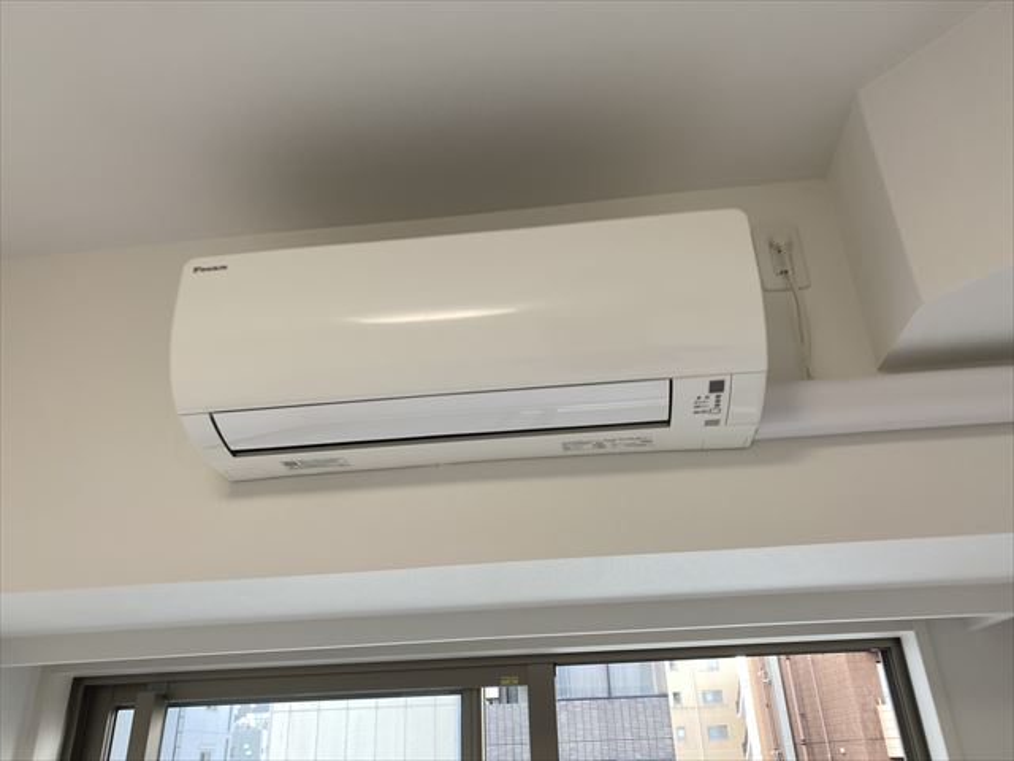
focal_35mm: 26
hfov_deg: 67.3
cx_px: 507
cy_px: 380
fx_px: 762
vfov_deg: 53.1
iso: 50
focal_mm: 4.25
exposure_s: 1/100
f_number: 1.8
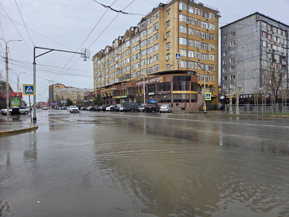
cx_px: 144
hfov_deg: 73.9
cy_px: 108
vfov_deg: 58.9
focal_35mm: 23
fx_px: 192
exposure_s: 1/744
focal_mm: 5.4
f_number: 1.8
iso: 80
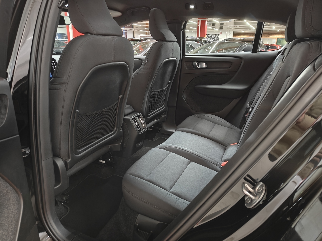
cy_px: 120
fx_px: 223
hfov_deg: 71.6
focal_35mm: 24
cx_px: 161
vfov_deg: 56.8
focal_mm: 5.59
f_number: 1.8
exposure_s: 1/20
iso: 1250
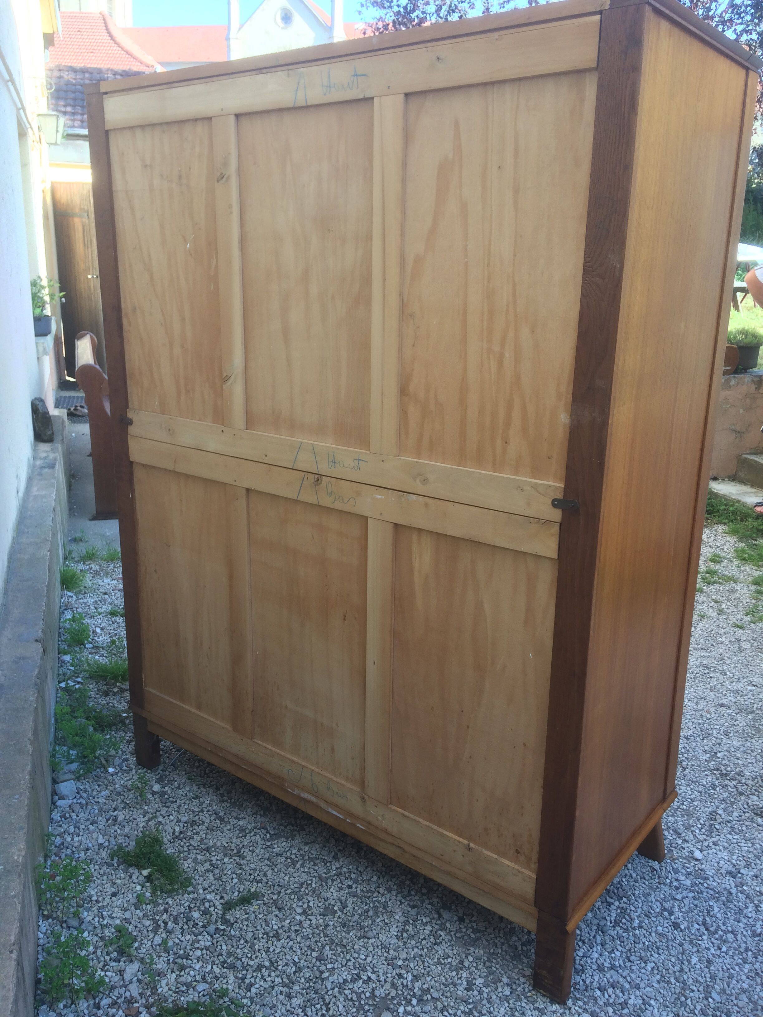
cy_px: 508
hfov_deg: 48.2
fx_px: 852
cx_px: 382
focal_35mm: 29
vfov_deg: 61.7
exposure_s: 1/130
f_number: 2.2
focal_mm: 4.15
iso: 32
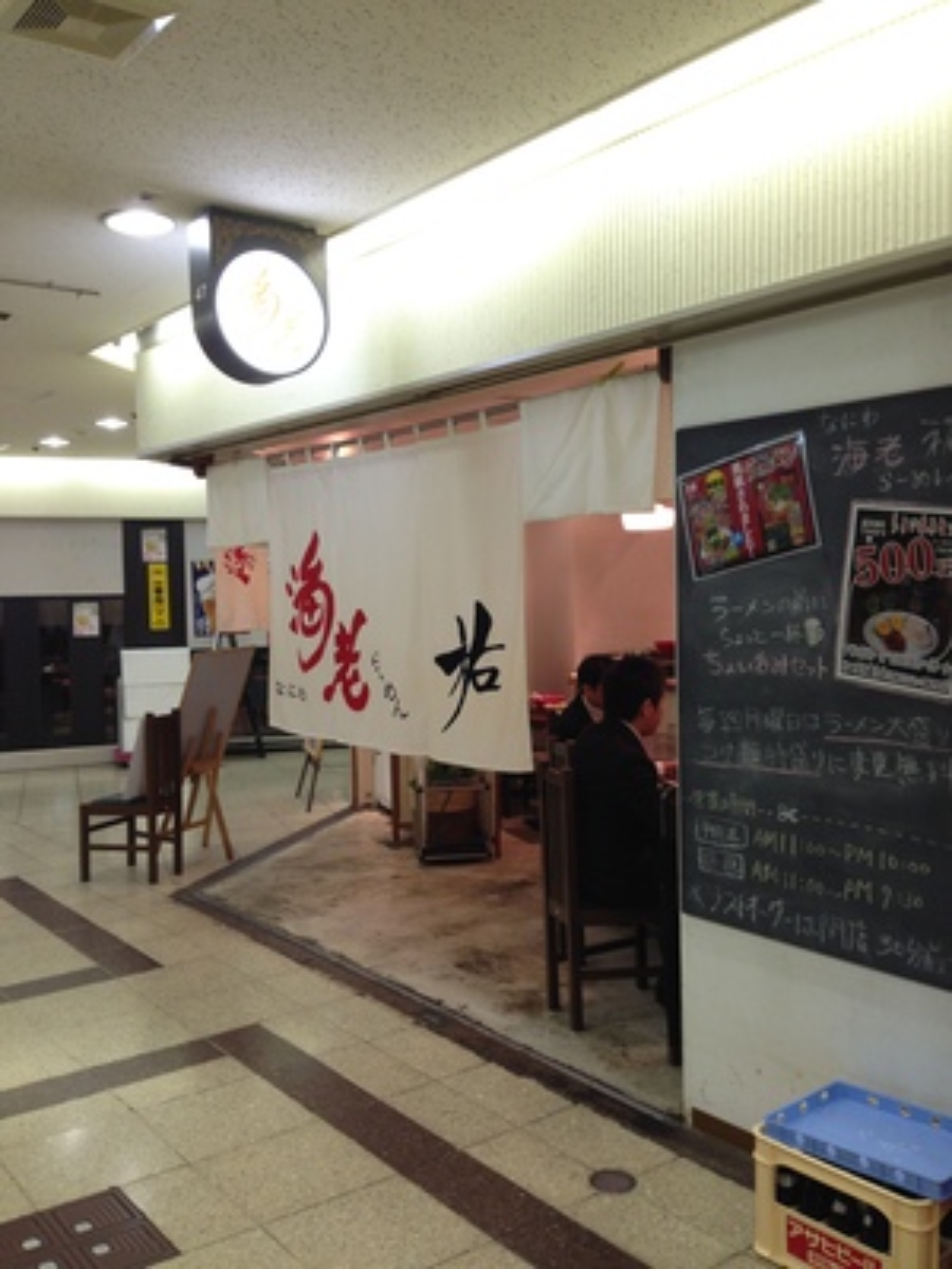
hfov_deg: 42.9
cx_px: 476
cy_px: 634
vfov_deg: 55.4
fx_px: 1210
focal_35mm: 33
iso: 50
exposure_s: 1/20
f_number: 2.4
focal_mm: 4.12
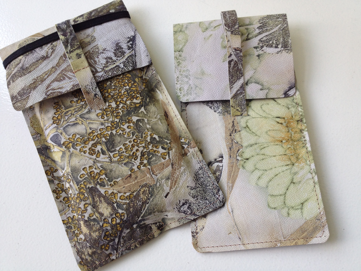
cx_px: 180
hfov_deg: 52.6
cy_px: 136
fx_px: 365
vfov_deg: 40.7
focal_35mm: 35
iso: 50
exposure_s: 1/40
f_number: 2.4
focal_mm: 4.28
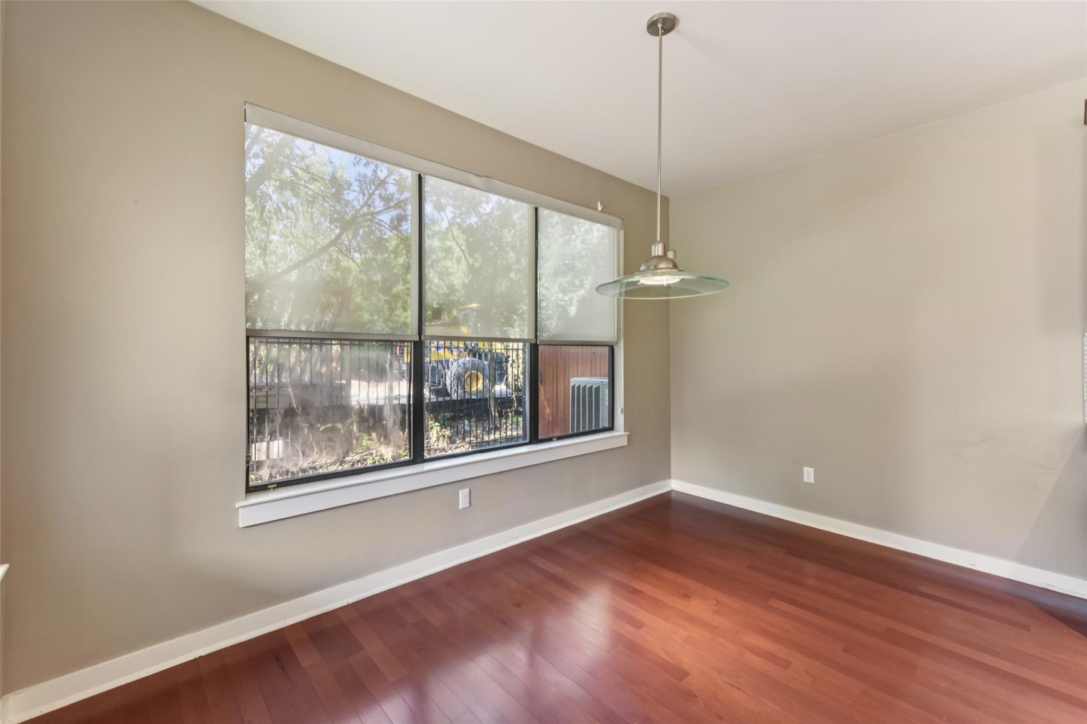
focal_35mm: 15
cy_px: 362
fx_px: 453
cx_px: 544
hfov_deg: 100.4
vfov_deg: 77.3
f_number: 8
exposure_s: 1/8
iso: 250
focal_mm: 15
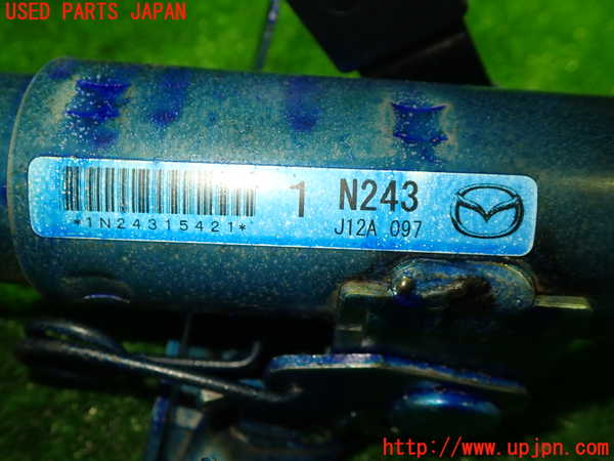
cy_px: 230
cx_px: 307
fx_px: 532
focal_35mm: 30
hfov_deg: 60.0
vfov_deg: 46.8
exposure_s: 1/50
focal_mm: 5.4
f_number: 2.3
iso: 200
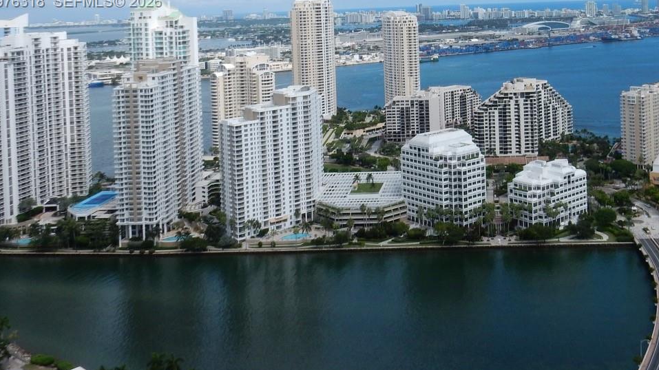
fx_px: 716
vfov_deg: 27.4
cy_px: 3
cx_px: 461
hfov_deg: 48.2
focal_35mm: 41
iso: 125
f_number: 3.7
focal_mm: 4.5
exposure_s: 1/2000
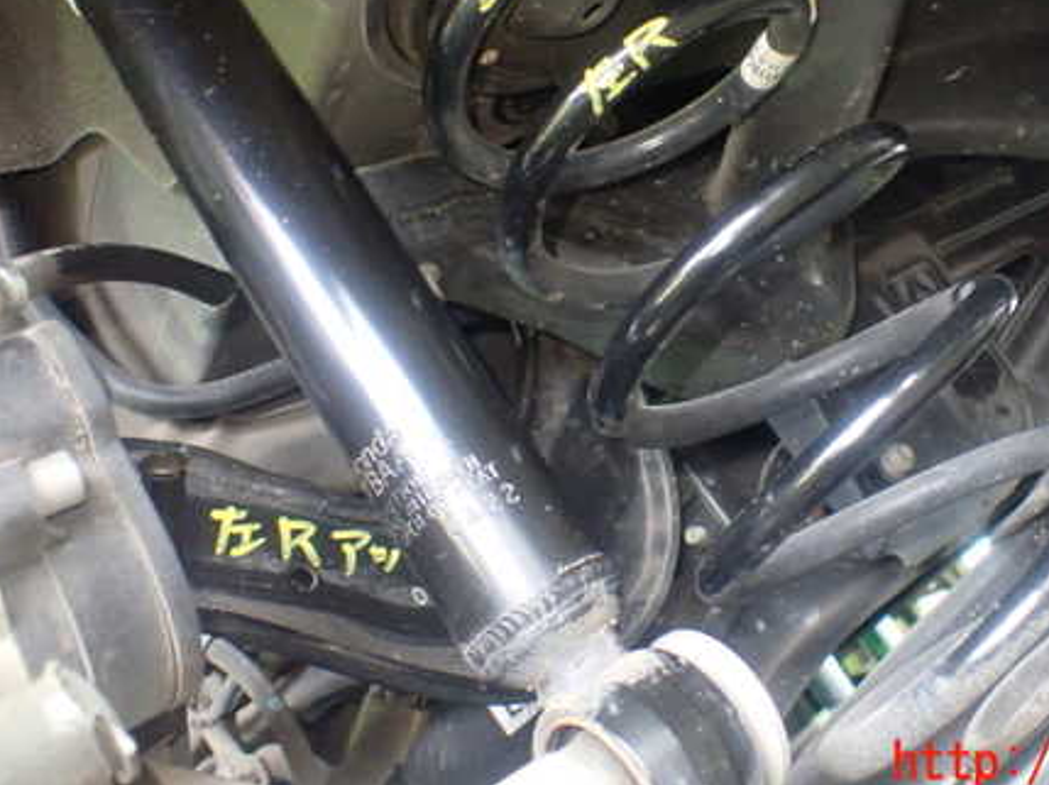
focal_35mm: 42
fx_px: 1272
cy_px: 245
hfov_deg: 44.1
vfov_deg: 33.9
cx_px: 712
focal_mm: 5.4
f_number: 2.3
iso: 800
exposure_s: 1/30
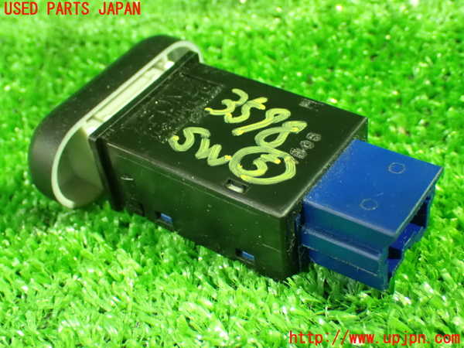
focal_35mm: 54
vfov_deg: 27.0
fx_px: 724
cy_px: 174
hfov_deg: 35.5
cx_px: 232
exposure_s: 1/15
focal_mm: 9.65
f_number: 3.3
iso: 1600
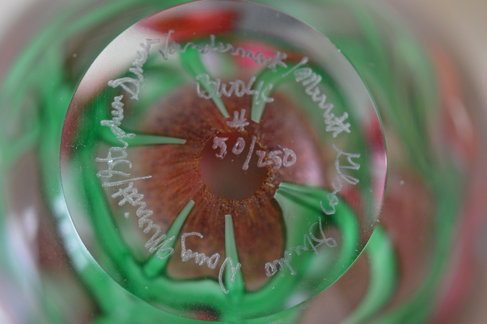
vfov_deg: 15.2
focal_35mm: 90
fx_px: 1216
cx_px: 244
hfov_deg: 22.6
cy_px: 162
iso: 450
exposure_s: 1/125
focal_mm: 60
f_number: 3.2
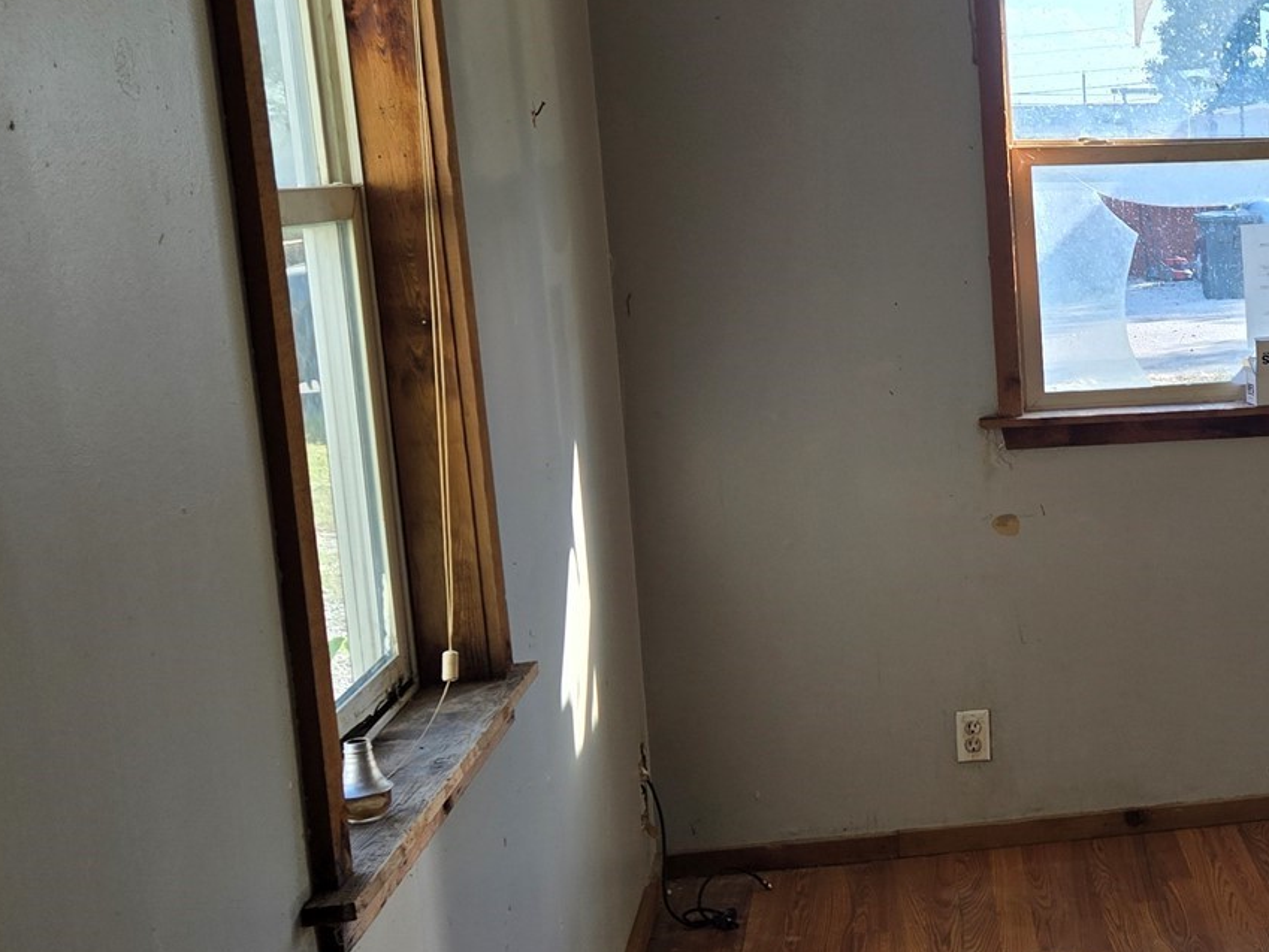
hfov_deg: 32.7
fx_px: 1907
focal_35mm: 52
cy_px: 468
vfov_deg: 28.0
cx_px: 1368
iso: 25
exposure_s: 1/252
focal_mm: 5.4
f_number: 1.8
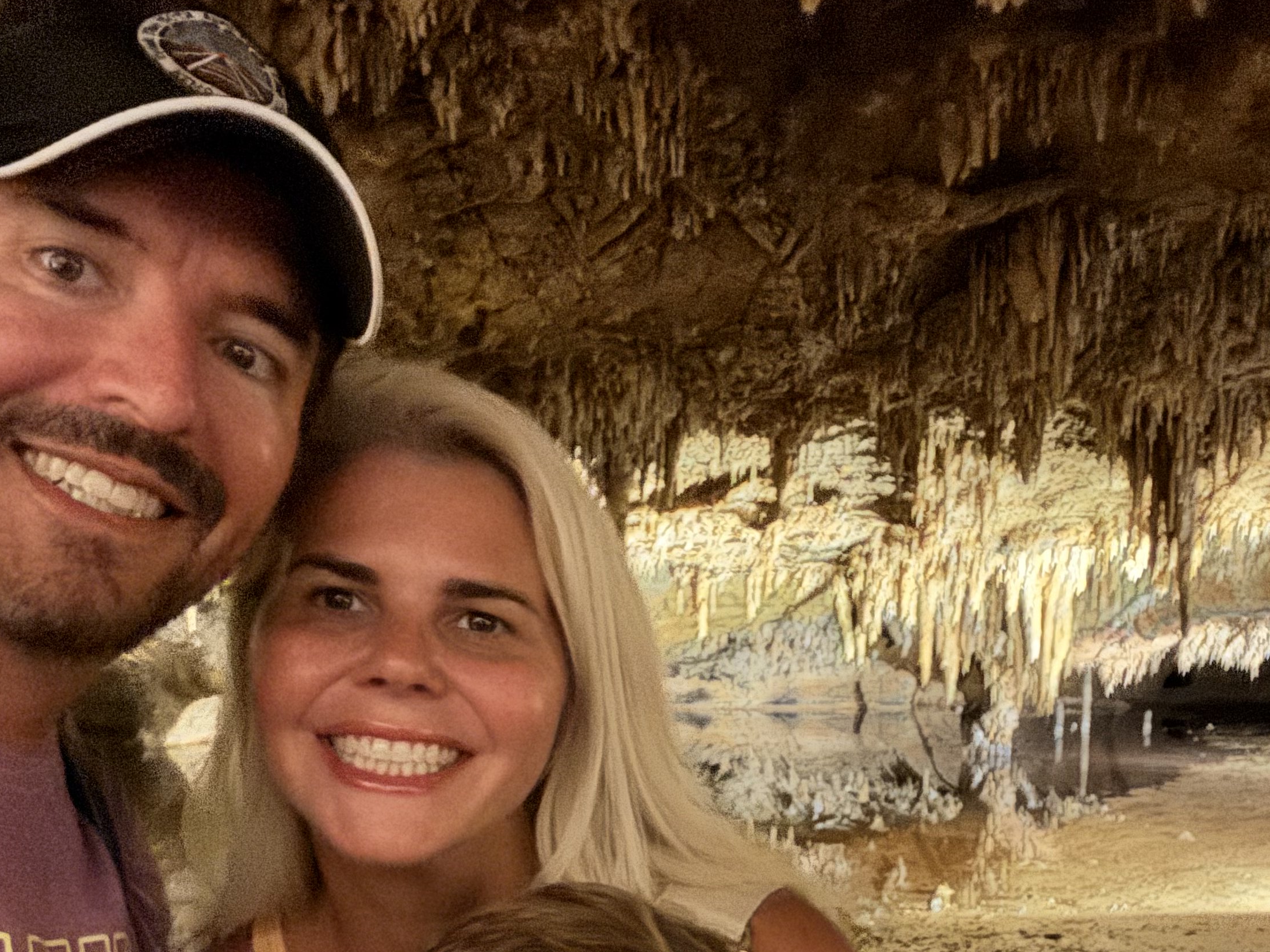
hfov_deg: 44.6
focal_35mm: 42
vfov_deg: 32.7
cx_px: 762
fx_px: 1541
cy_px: 853
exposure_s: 1/15
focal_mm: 2.69
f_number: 1.9
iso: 1250
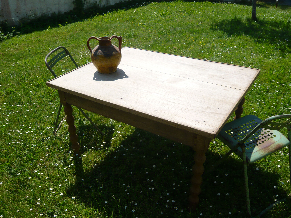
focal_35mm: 32
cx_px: 146
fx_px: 269
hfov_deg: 56.8
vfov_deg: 44.2
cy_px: 109
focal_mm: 5.2
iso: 100
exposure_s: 1/200
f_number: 9
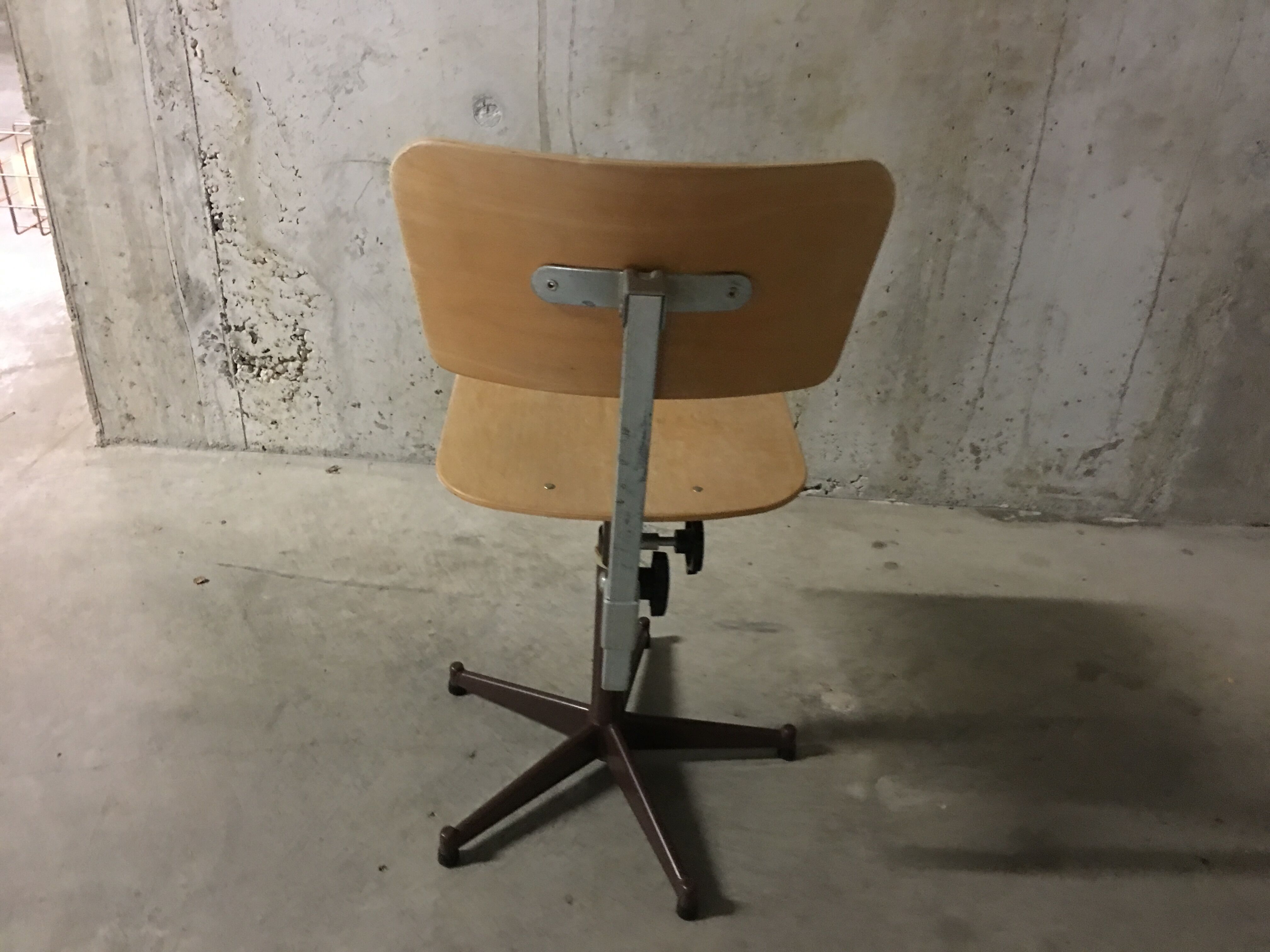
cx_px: 635
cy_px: 476
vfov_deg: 48.2
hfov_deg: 61.7
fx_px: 1064
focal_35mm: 29
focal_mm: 4.15
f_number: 2.2
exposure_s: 1/4
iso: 100
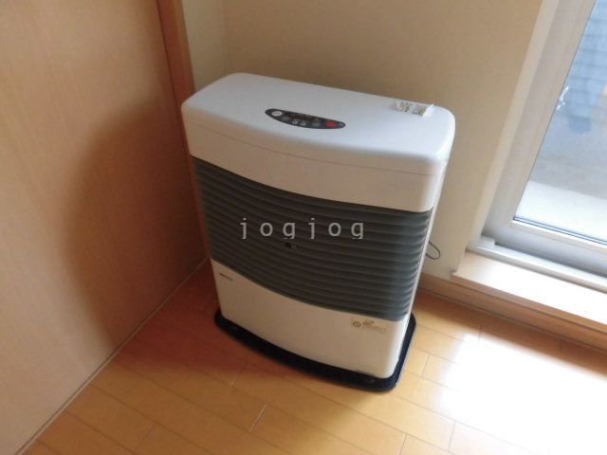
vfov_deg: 56.8
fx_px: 421
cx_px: 304
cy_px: 228
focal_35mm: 24
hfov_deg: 71.6
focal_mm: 4.3
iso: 320
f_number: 3.1
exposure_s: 1/30
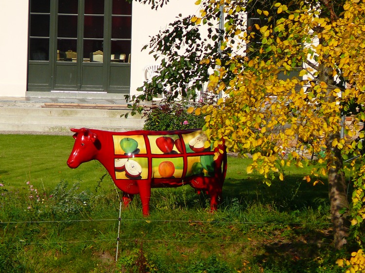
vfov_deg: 2.8
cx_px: 182
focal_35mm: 524
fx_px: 5523
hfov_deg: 3.8
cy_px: 136
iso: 100
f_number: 5.6
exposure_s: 1/250
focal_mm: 77.7
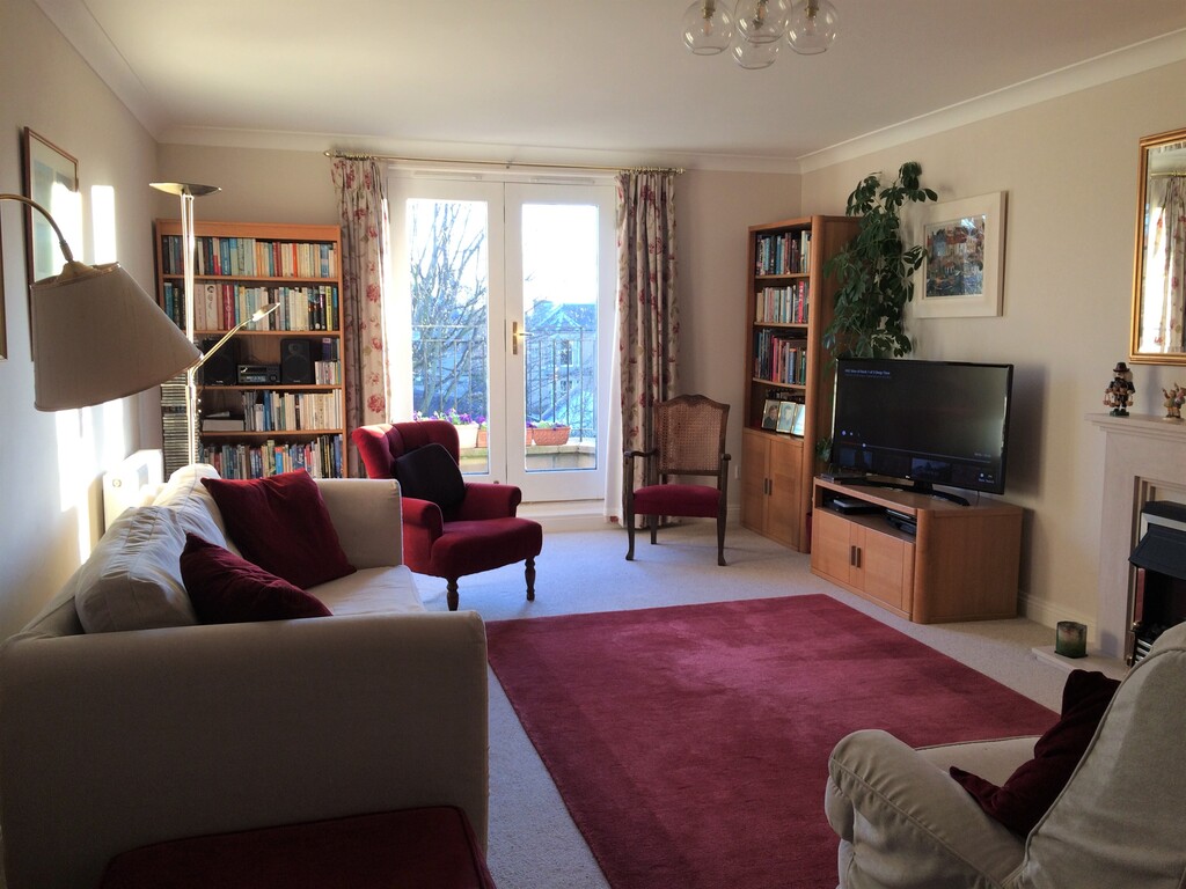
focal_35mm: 29
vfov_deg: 48.2
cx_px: 593
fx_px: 994
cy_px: 444
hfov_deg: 61.7
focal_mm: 4.15
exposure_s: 1/33
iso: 50
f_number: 2.2
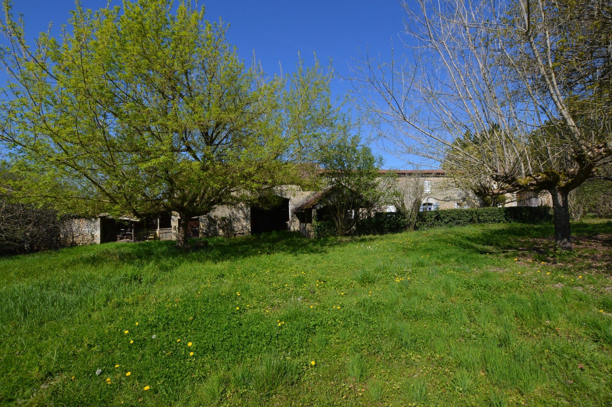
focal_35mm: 15
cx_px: 306
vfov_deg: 77.2
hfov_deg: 100.4
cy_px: 204
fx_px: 255
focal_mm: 10
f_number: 8
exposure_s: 1/250
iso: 100
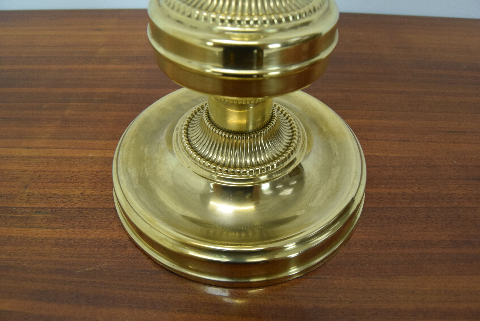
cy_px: 160
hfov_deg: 67.3
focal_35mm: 27
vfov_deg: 48.0
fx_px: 360
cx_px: 240
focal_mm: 18
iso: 1600
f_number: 7.1
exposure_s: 1/200
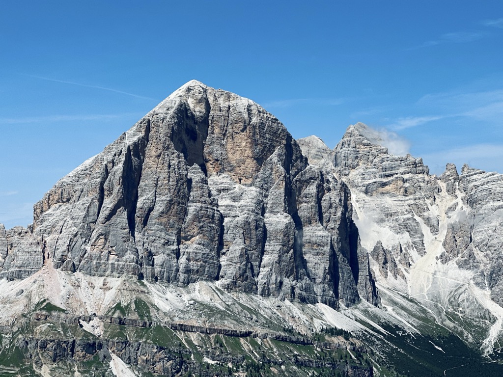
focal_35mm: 77
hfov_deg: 25.3
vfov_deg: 19.1
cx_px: 252
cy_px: 188
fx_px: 1119
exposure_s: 1/960
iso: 32
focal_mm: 9
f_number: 2.8
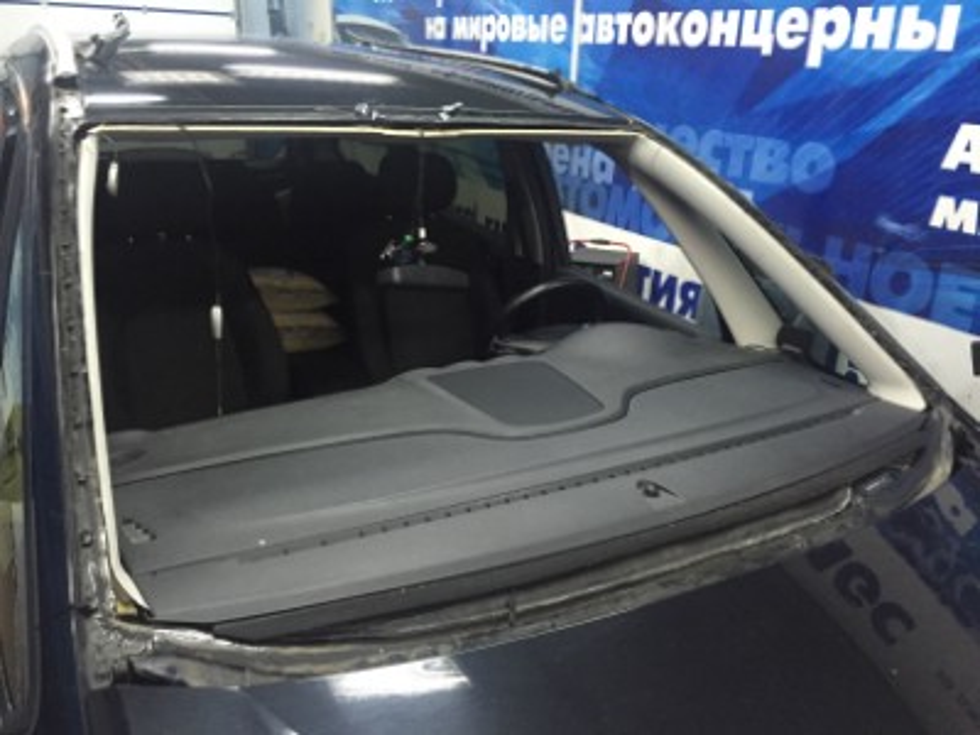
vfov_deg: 48.2
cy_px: 368
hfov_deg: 61.7
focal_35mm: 29
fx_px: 821
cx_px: 490
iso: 250
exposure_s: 1/25
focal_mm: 4.15
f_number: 2.2
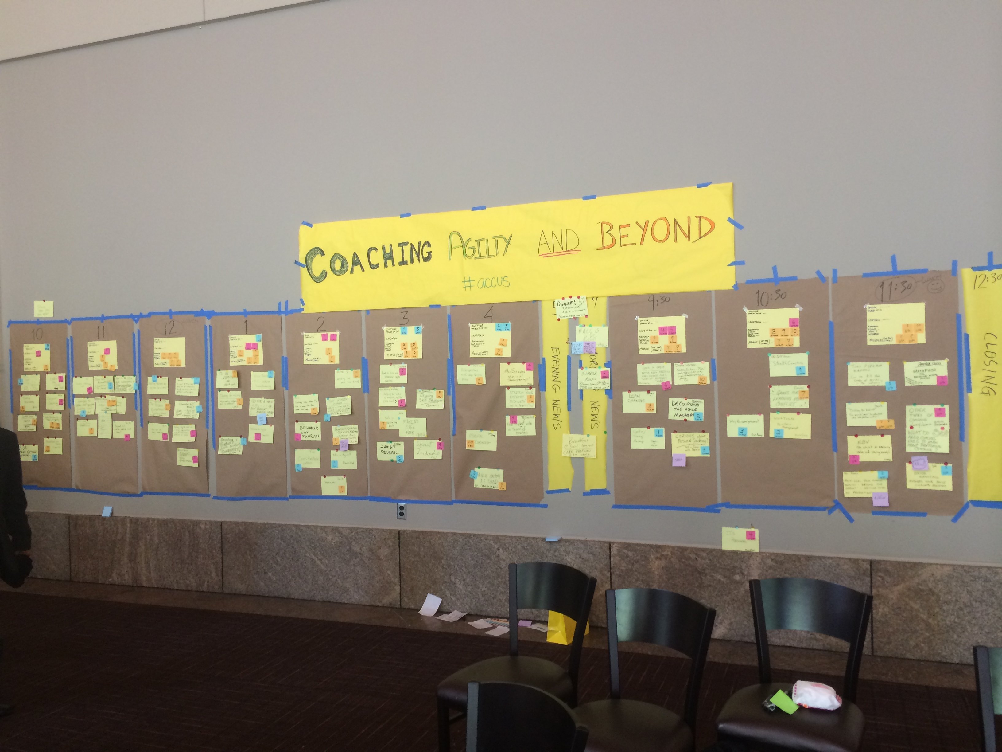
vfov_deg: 46.8
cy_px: 376
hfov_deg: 60.0
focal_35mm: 30
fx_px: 868
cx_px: 501
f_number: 2.2
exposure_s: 1/30
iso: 100
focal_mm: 4.12
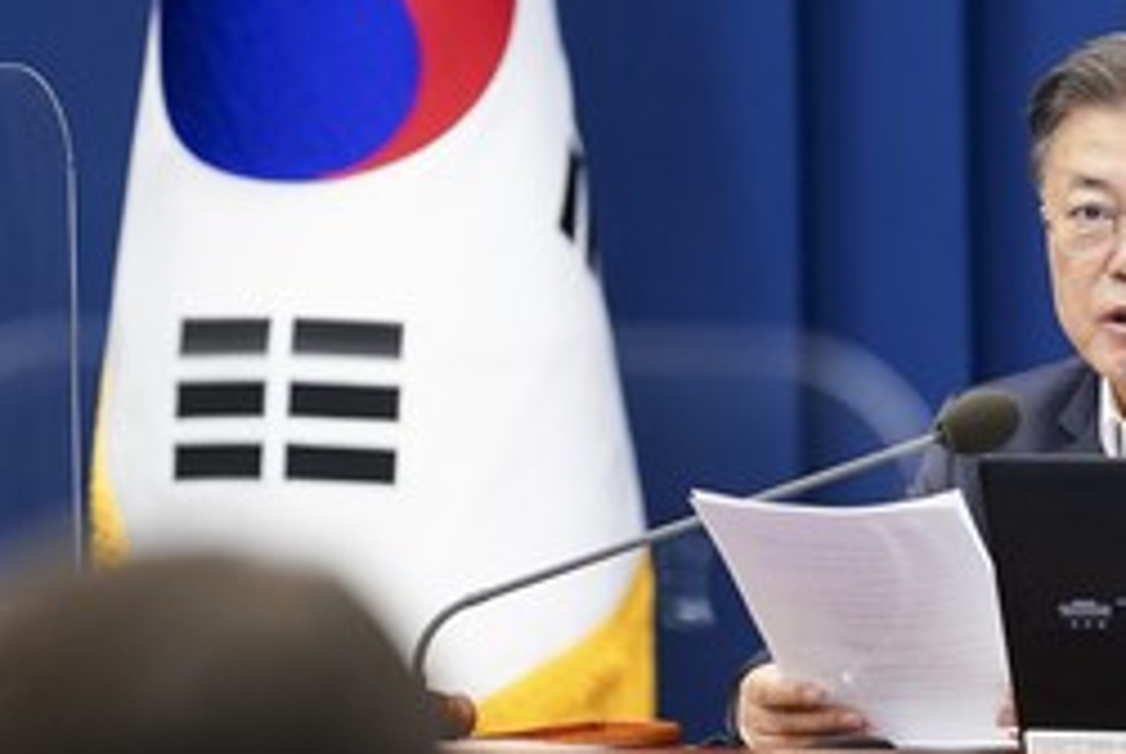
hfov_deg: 4.4
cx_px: 973
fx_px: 14717
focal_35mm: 470
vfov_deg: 2.9
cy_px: 503
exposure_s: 1/320
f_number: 3.2
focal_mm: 197
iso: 1600
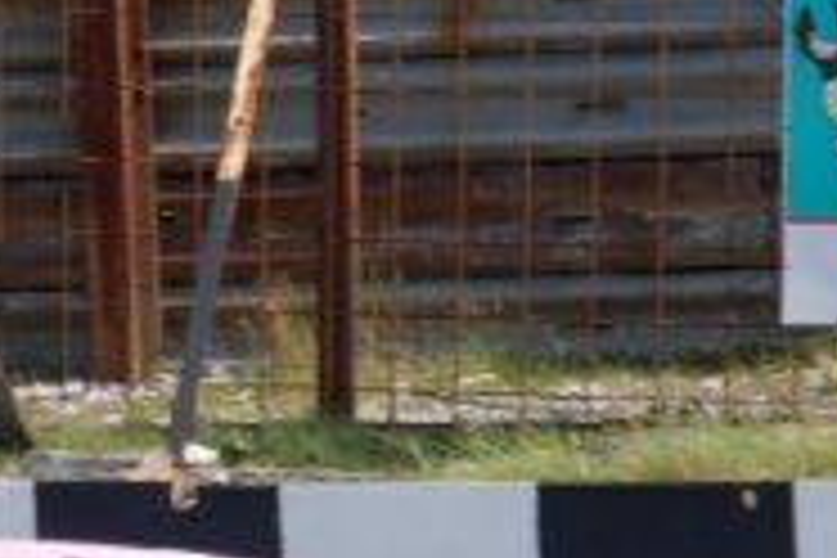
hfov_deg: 5.1
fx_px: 9369
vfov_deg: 3.4
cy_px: 734
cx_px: 324
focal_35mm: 403
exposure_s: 1/1000
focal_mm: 78
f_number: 5.6
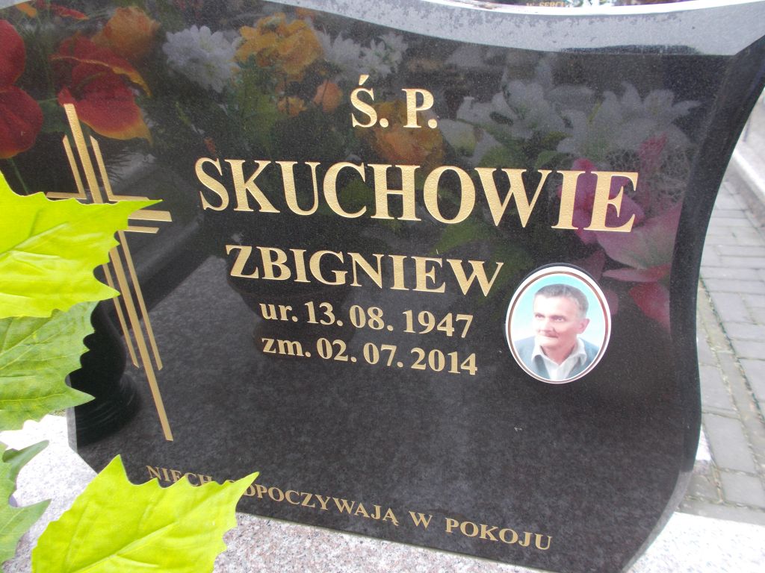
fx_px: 575
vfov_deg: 53.1
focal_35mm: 26
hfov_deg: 67.3
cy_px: 286
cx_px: 382
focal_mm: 4.6
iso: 80
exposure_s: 1/30
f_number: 3.2
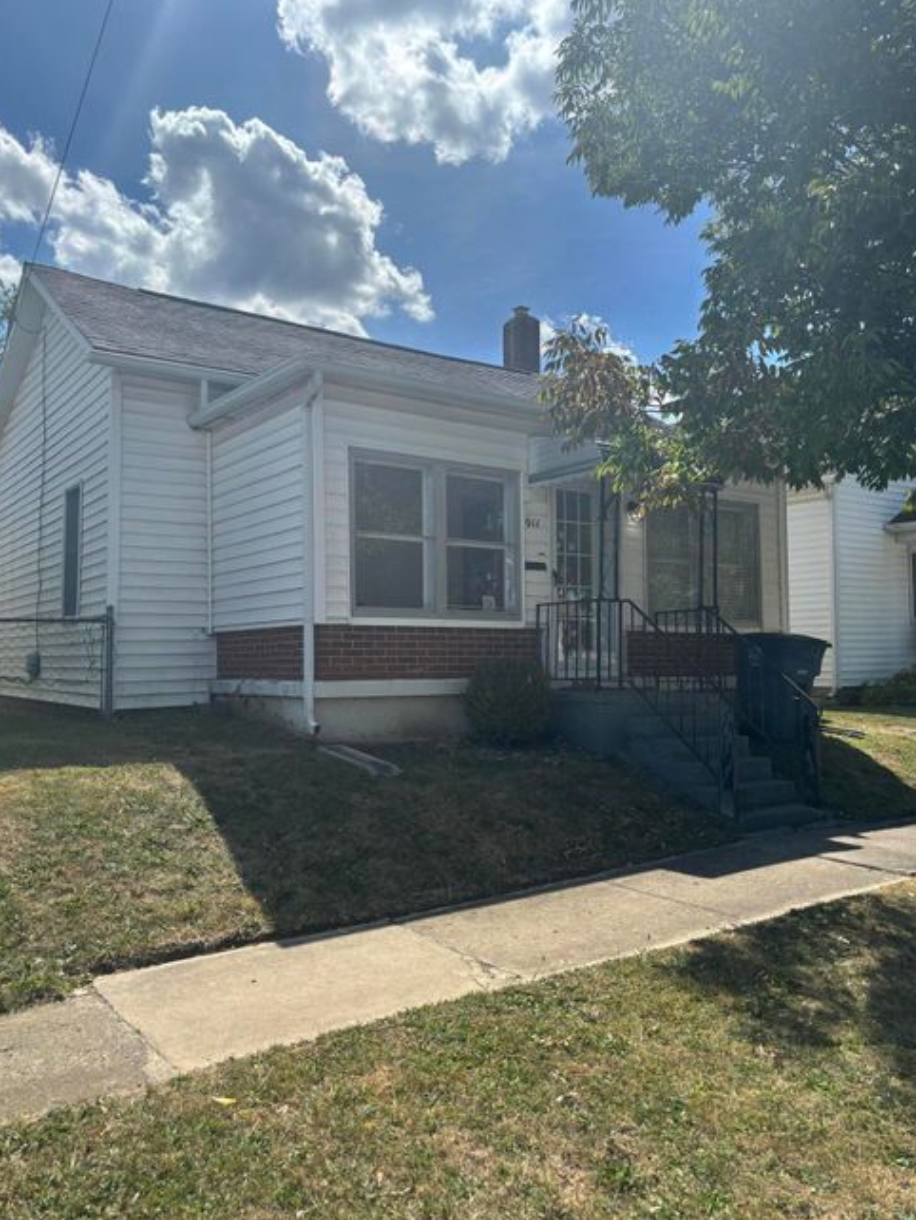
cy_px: 605
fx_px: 952
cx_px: 464
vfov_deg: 65.3
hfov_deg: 51.4
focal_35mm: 27
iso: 50
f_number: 1.6
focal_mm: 5.96
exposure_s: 1/4255
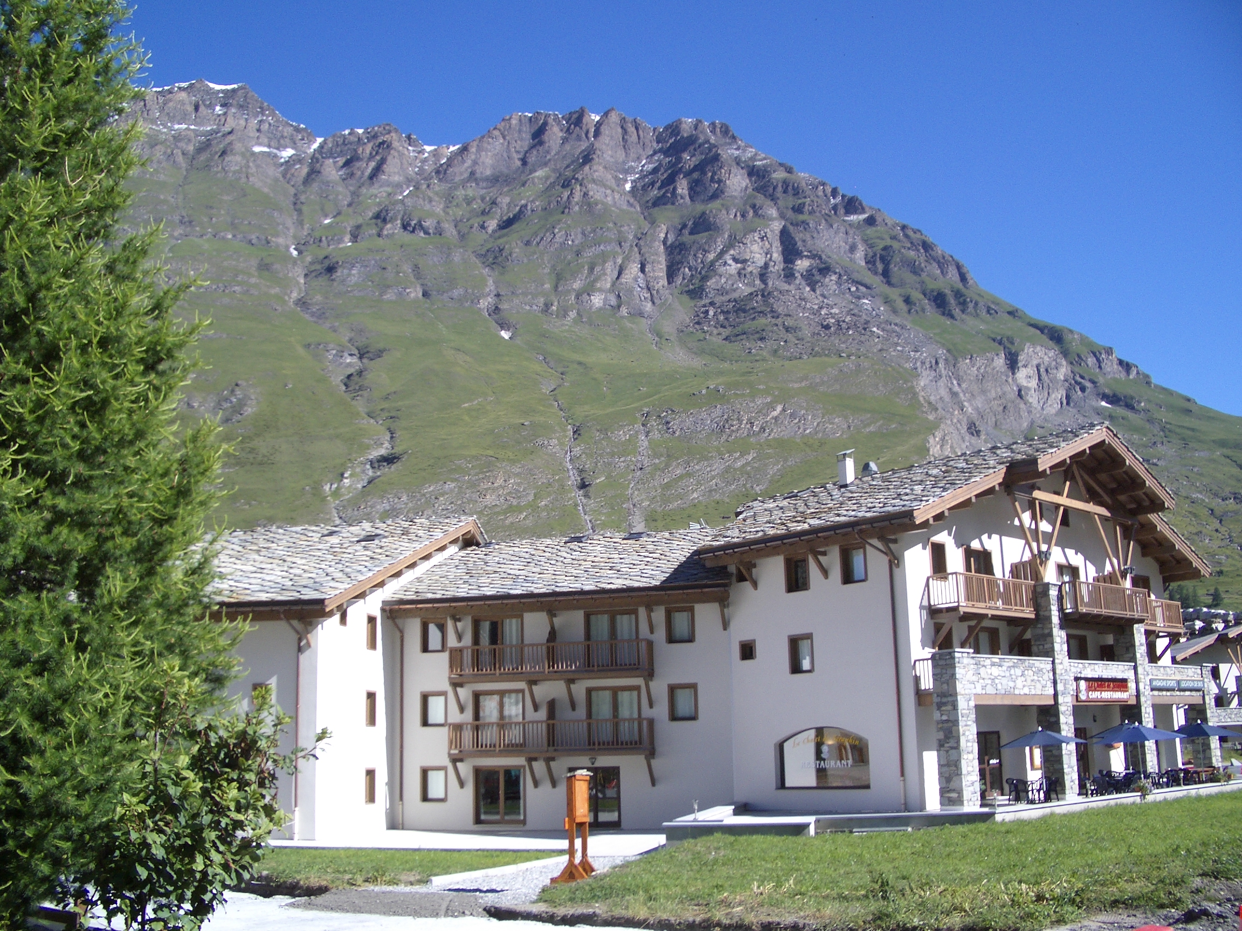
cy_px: 466
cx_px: 621
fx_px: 1256
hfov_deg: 52.6
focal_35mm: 35
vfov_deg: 40.7
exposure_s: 1/320
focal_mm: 5.8
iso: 50
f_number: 4.3
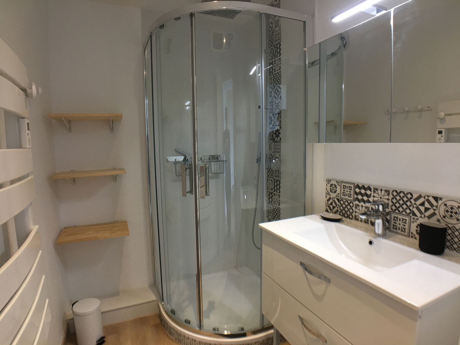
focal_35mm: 29
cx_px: 230
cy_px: 172
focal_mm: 4.15
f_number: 2.2
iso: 50
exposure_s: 1/17
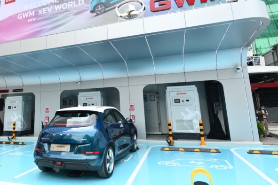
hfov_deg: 68.0
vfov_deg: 49.1
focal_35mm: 26
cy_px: 69
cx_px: 100
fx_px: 201
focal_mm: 20
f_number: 5.6
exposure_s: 1/320
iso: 200
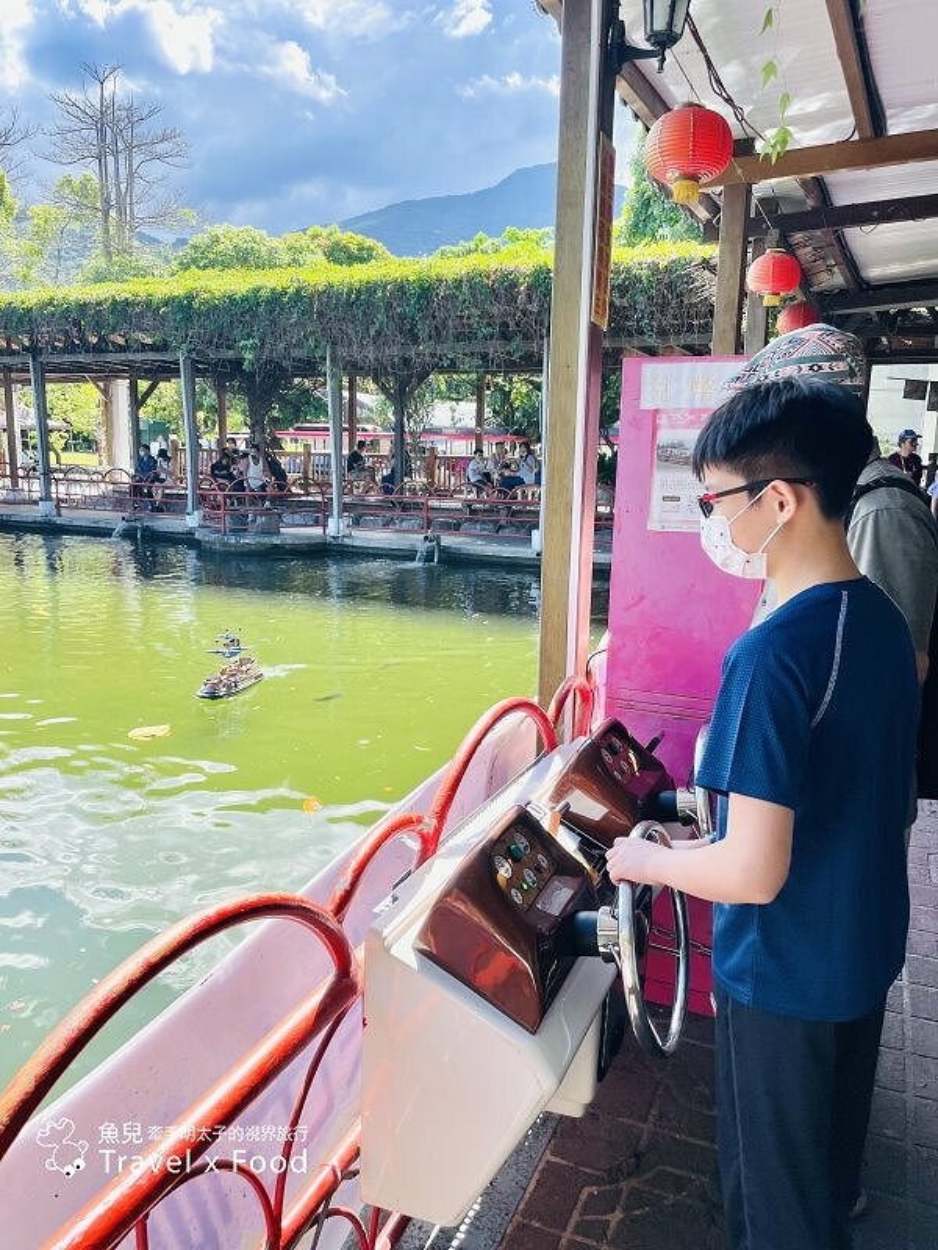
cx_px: 469
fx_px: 939
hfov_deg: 53.1
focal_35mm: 26
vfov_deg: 67.3
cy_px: 625
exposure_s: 1/720
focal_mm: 4.2
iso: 32
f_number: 1.6
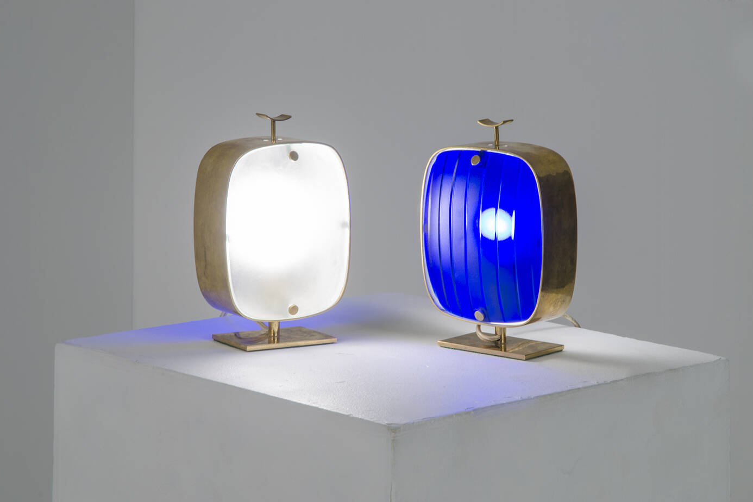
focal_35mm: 121
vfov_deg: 11.3
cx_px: 376
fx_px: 2531
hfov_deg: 16.9
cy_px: 251
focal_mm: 80
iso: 100
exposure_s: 1.3
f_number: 18
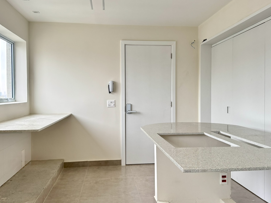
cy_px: 99
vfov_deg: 42.9
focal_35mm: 33
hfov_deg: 55.3
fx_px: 258
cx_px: 137
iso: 160
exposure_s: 1/121
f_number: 1.78
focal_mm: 6.76
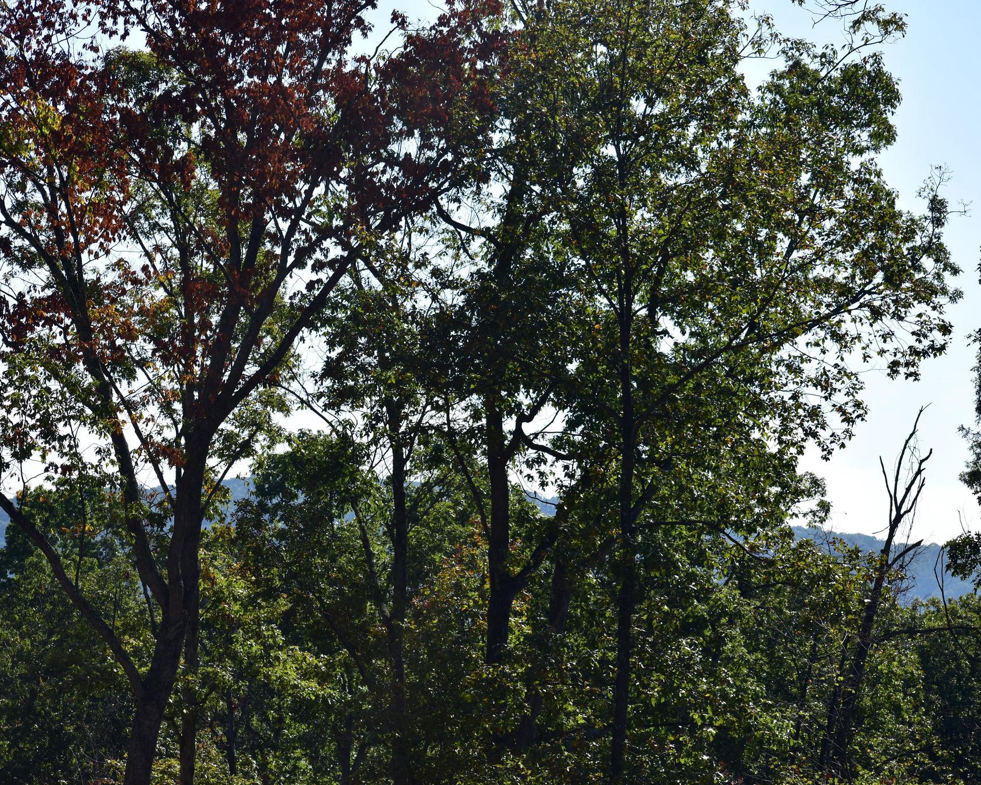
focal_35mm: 122
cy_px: 392
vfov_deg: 12.6
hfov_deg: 15.8
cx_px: 418
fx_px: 3542
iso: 125
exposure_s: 1/800
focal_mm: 72
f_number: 6.3
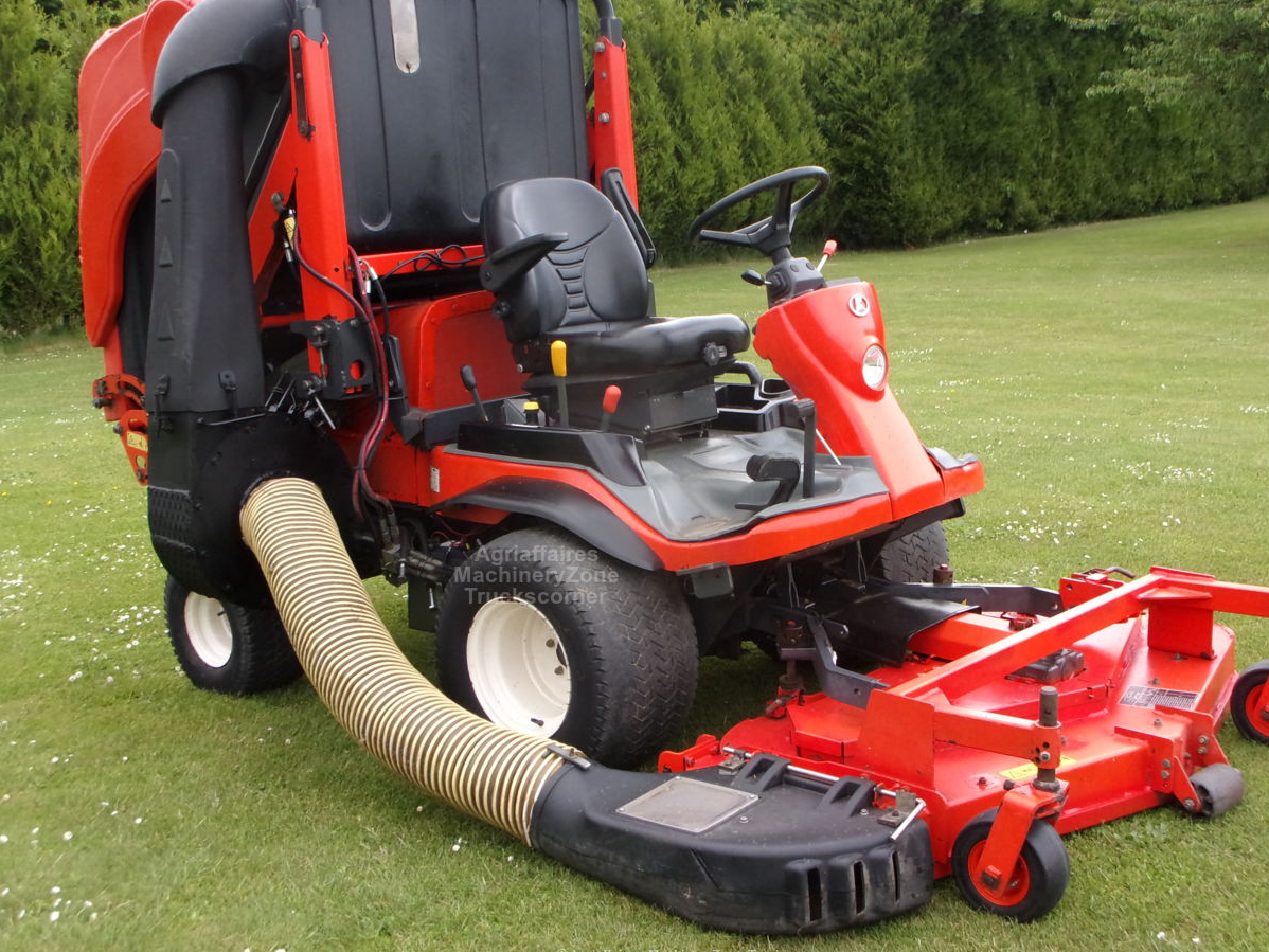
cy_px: 459
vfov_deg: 30.9
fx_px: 1723
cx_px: 663
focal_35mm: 47
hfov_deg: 40.4
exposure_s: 1/45
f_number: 4.5
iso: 135
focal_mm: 7.8
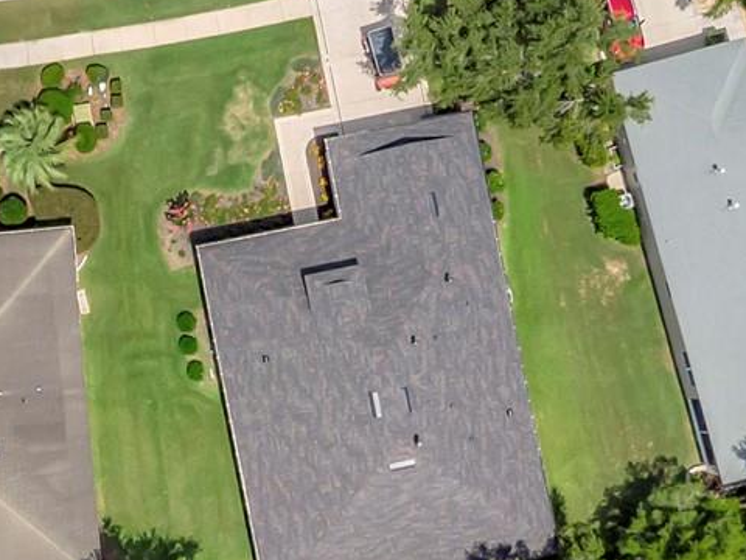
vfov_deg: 18.3
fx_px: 1724
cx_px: -31
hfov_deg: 23.2
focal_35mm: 80
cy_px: 411
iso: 100
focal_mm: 4.5
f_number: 2.8
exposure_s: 1/460
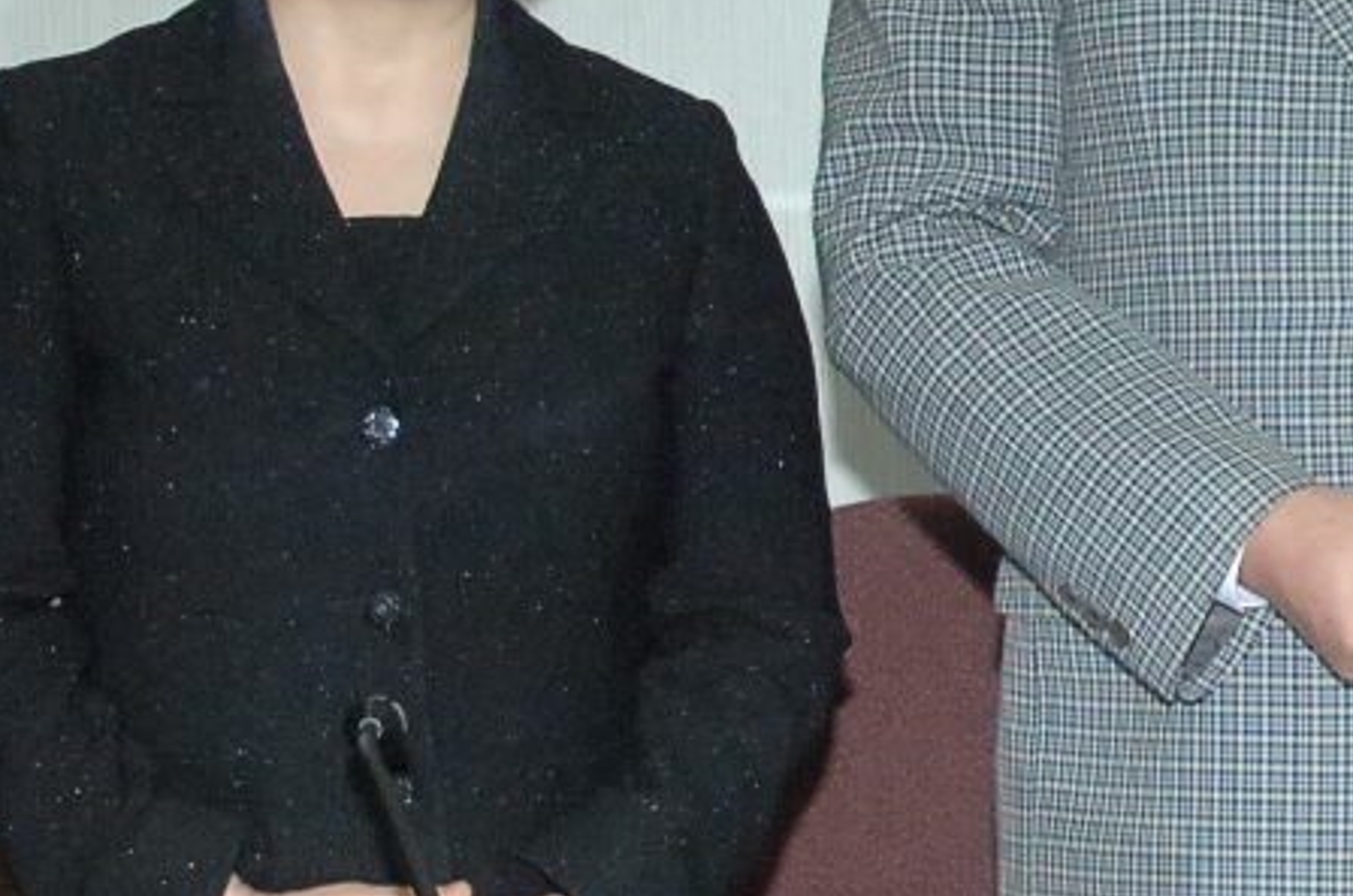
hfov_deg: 12.5
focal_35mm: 158
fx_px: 5928
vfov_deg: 8.6
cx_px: 1872
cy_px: 160
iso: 800
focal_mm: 22
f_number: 6.7
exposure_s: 1/60
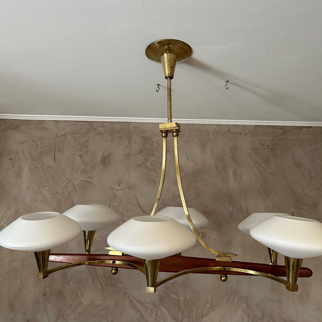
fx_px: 305
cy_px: 160
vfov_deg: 55.6
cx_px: 176
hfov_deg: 55.5
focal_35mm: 29
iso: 250
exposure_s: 1/50
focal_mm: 6.86
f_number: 1.78
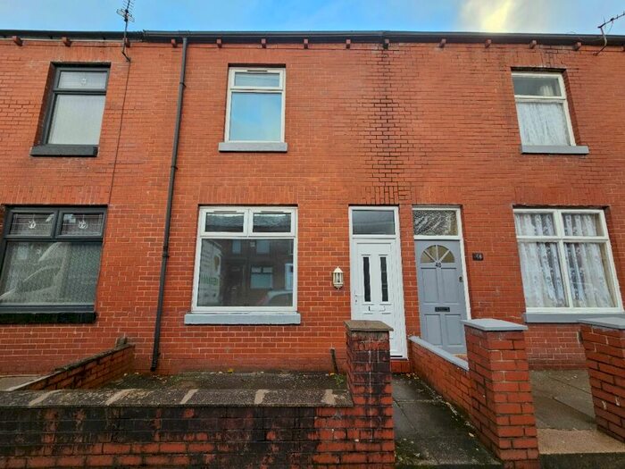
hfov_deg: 106.2
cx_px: 312
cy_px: 234
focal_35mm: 13
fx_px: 235
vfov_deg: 89.9
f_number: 2.2
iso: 125
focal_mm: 2.2
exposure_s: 1/359
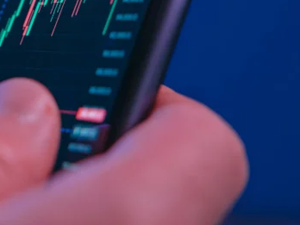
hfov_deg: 14.3
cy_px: -25
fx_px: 1153
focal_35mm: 133
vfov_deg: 11.0
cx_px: -84
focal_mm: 47
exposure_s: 1/50
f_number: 4
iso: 1000
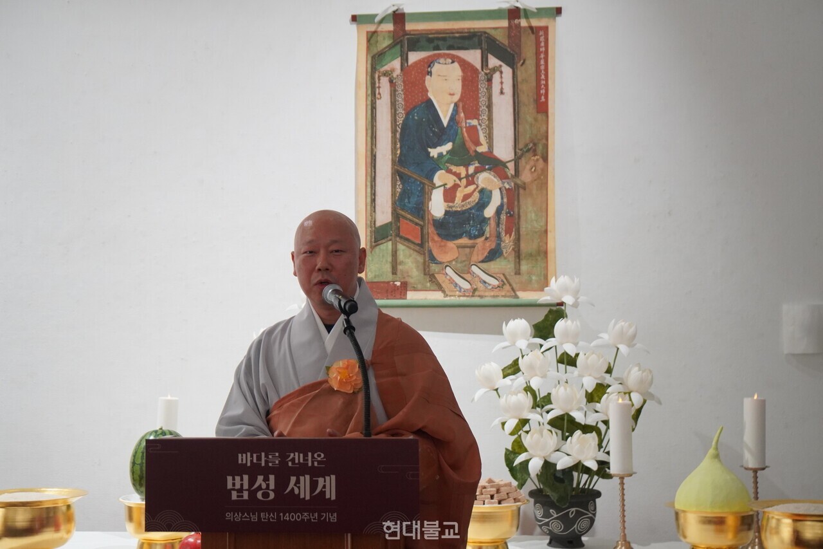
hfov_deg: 32.6
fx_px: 1406
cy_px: 274
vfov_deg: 22.1
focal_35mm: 62
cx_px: 412
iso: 1600
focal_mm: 41
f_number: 4
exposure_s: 1/160
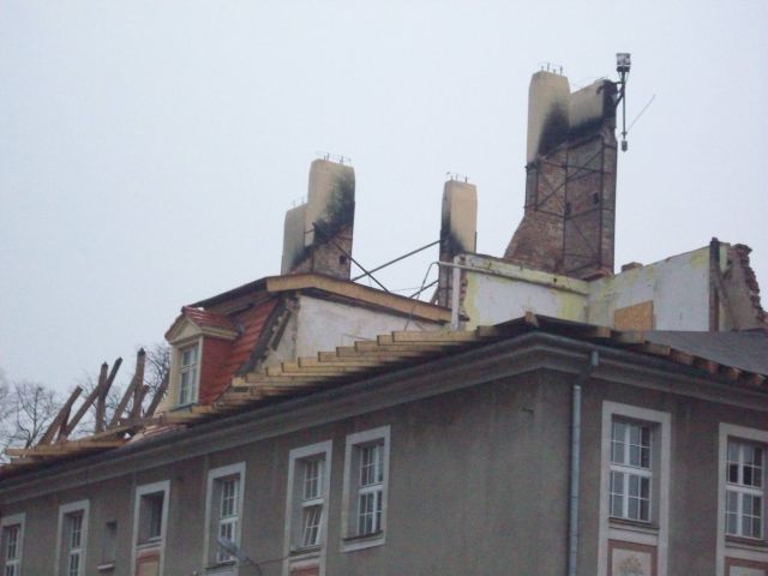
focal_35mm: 111
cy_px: 288
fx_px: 2463
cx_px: 384
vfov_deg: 13.3
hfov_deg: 17.7
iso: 405
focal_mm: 18.6
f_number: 5.2
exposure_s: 1/128
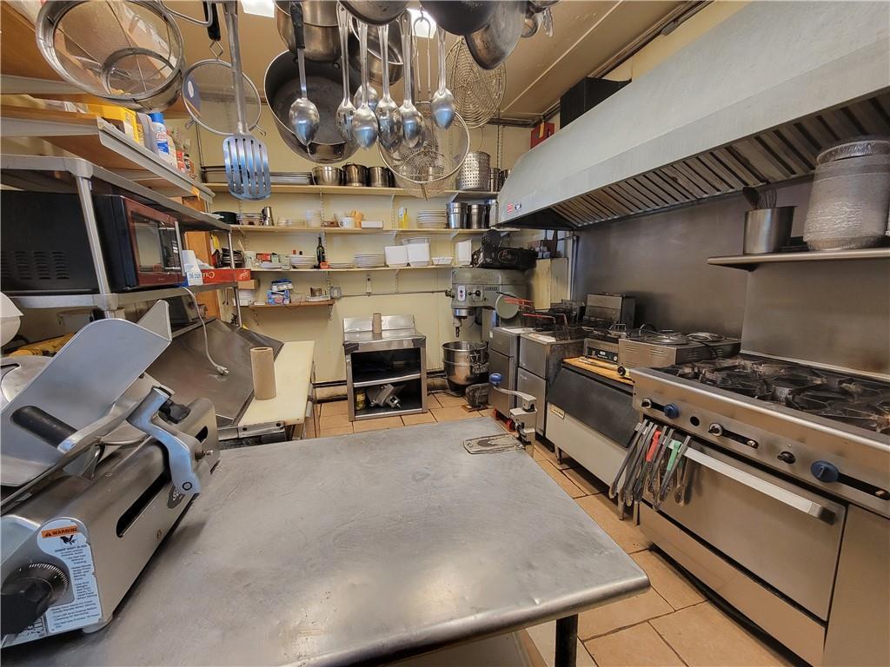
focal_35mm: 13
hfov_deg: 106.2
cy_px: 334
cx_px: 445
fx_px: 334
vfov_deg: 89.9
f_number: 2.2
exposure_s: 1/60
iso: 320
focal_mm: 2.2
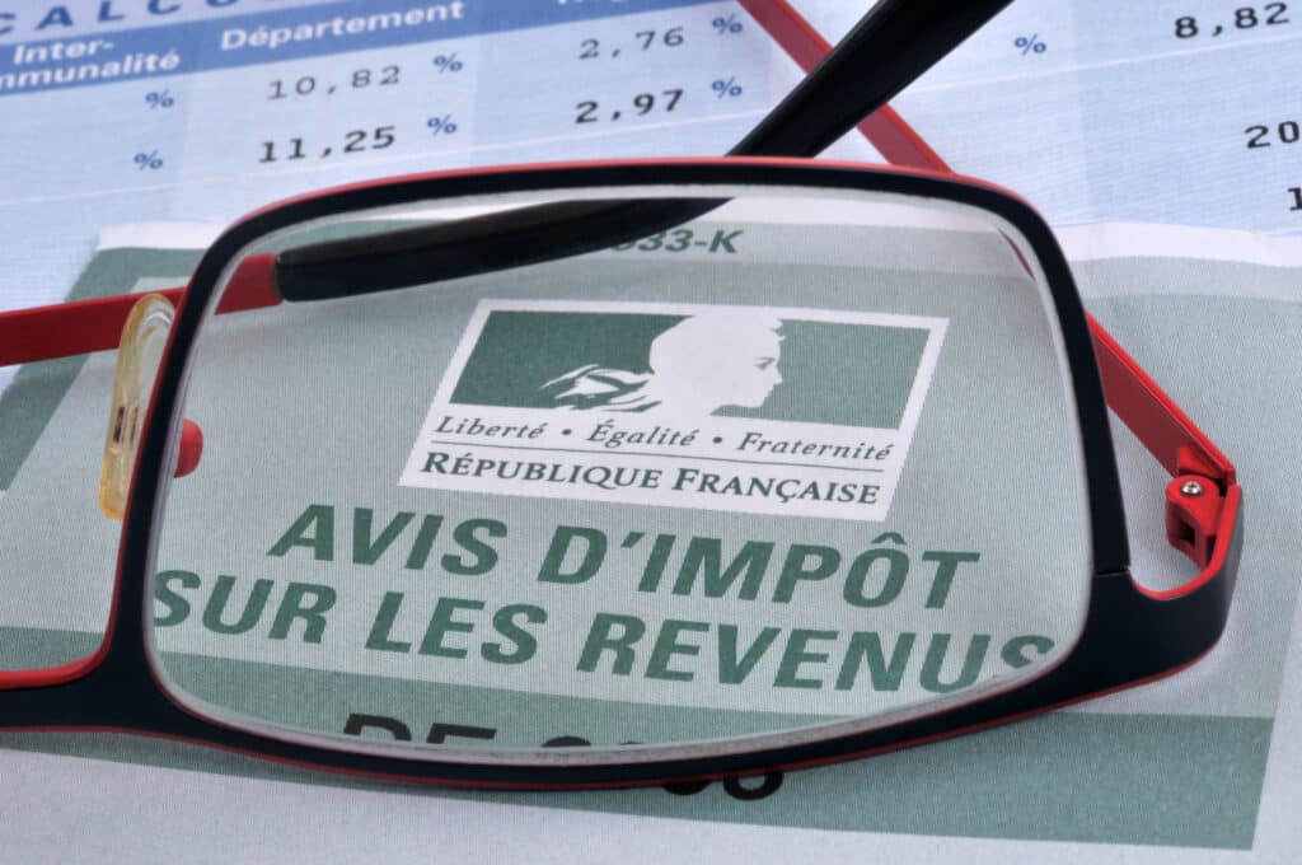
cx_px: 651
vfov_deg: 15.1
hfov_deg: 22.6
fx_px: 3251
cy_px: 432
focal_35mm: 90
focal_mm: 60
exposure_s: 1/100
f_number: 36
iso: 200
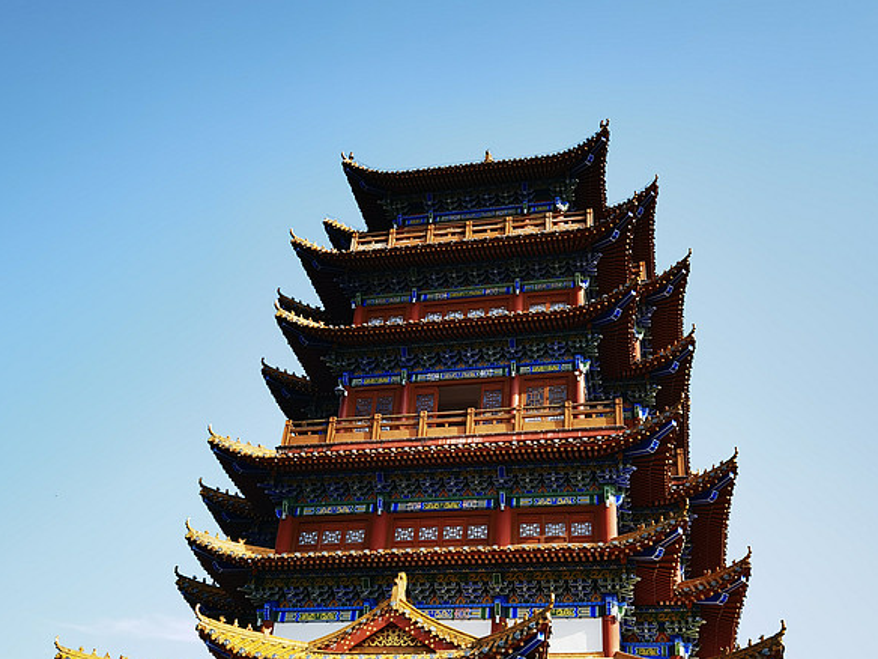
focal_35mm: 37
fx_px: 938
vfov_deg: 38.1
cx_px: 434
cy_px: 453
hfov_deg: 50.1
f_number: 1.9
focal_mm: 6.67
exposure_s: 1/1255
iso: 50
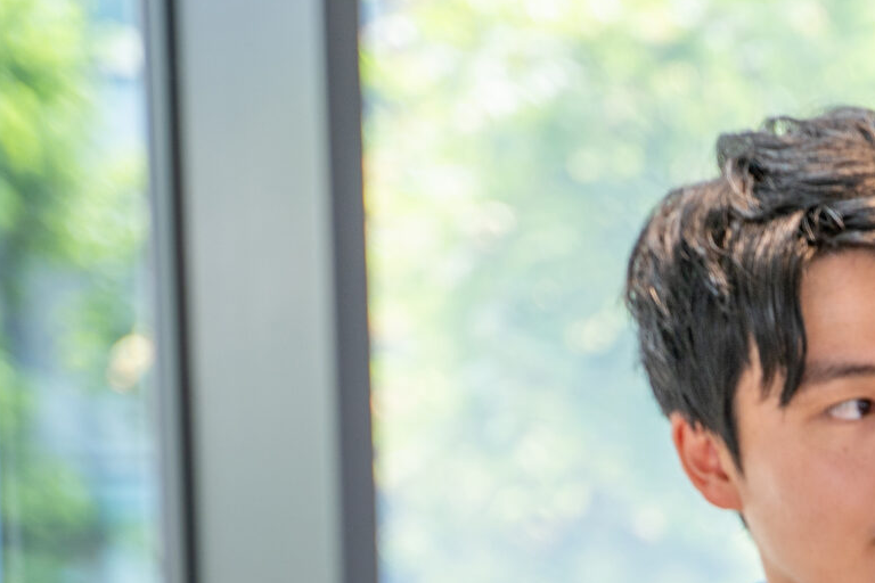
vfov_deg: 6.5
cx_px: 1228
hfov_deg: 9.6
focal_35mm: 210
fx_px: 5104
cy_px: 893
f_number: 2.8
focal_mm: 63
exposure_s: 1/125
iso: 200
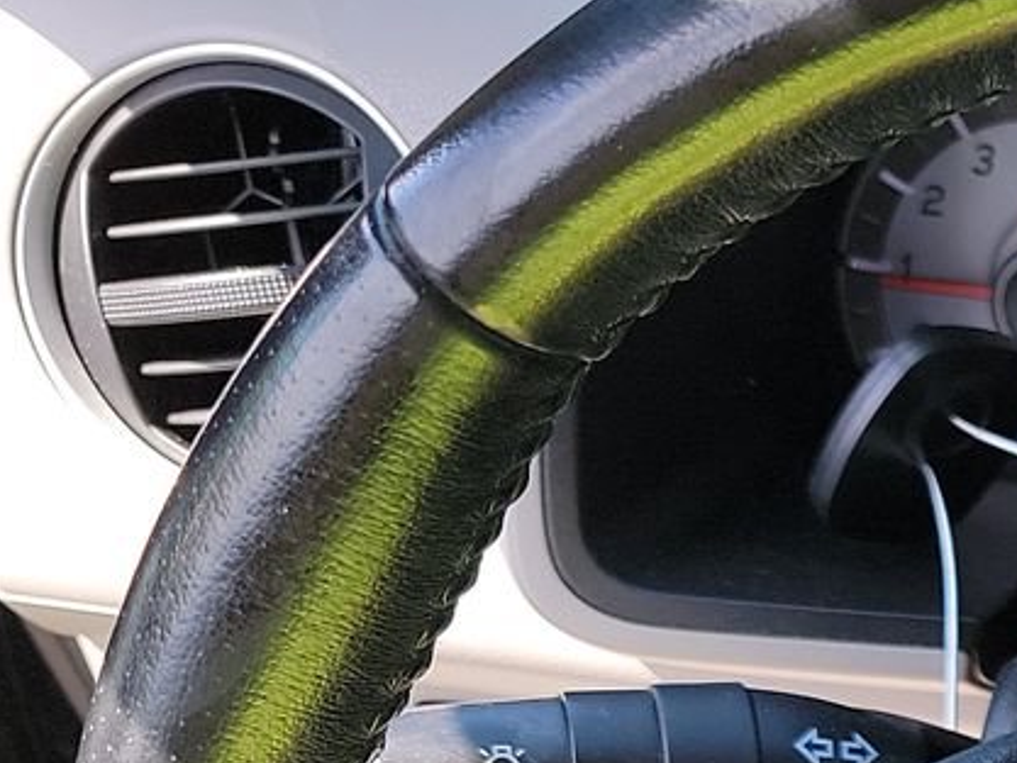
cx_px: 1710
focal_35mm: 92
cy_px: 985
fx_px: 2704
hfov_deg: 17.9
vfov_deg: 15.3
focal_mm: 6.7
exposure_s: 1/119
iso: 62
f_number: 1.8
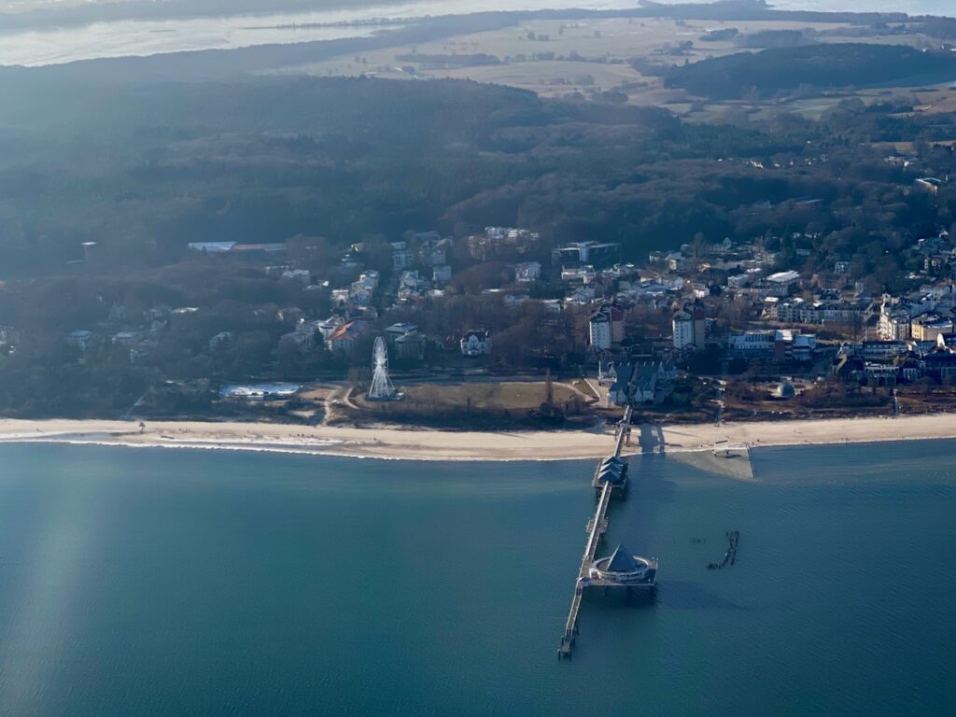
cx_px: 478
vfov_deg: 22.9
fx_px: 1768
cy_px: 358
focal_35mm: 64
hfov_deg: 30.3
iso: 32
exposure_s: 1/1167
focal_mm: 7.5
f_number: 2.2
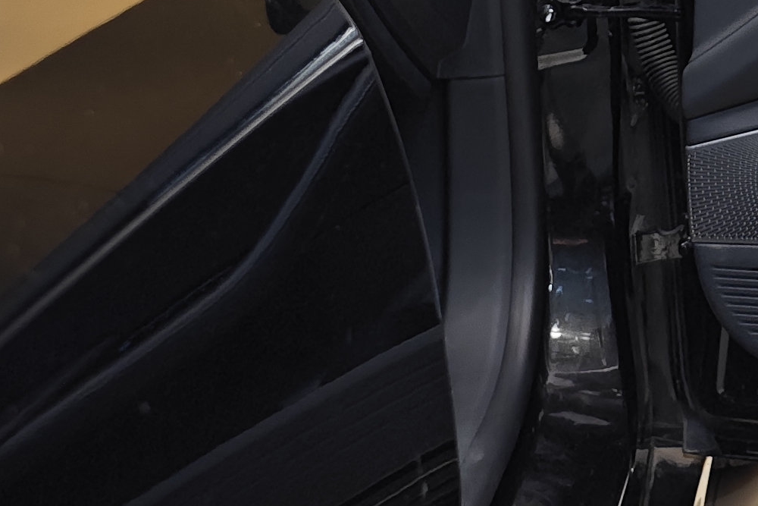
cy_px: -254
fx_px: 2064
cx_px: 933
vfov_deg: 13.2
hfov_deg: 19.5
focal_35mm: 98
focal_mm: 8.7
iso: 500
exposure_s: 1/50
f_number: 1.9
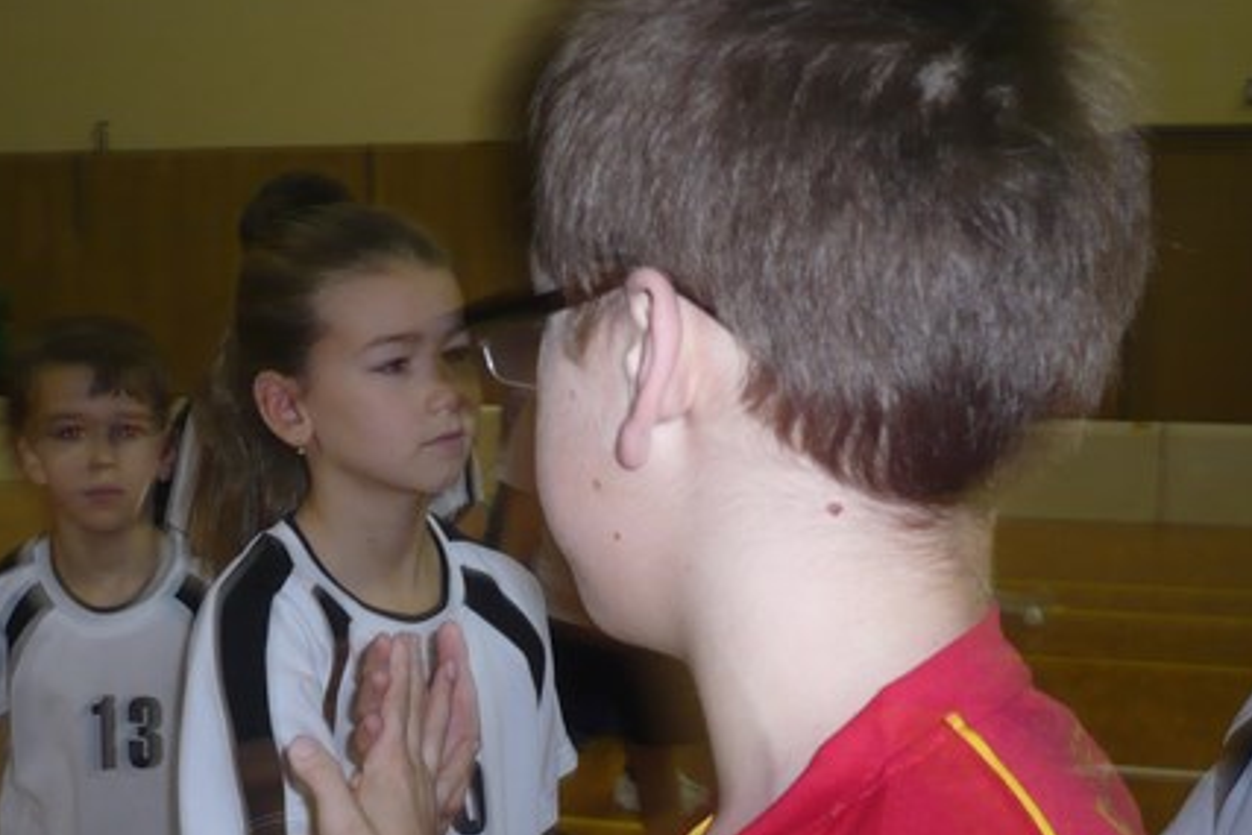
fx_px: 1983
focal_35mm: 57
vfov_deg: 23.7
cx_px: 472
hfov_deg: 34.9
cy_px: 533
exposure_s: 1/30
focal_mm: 5.8
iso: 100
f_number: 2.8
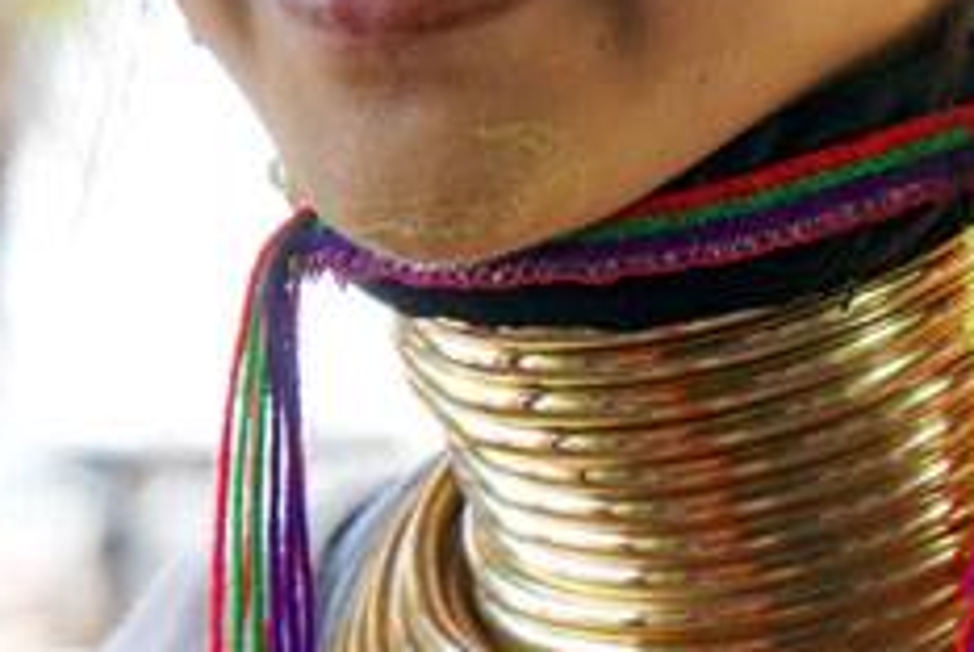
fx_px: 8045
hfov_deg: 6.9
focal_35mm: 297
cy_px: -142
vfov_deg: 4.6
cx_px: 815
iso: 500
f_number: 5.6
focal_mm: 70
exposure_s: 1/160
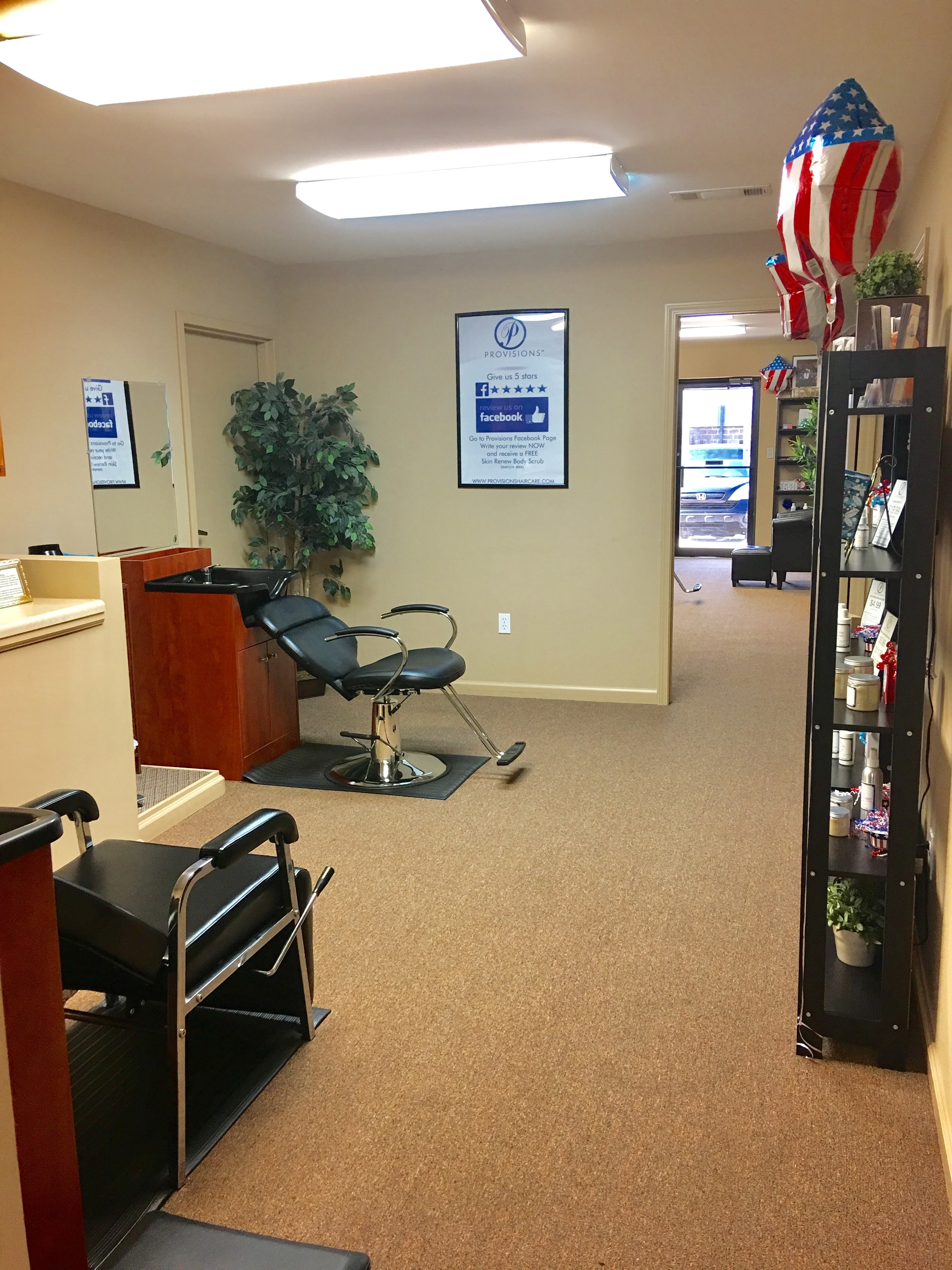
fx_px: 1063
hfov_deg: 48.2
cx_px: 476
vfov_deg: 61.7
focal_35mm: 29
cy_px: 635
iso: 50
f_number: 2.2
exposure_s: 1/15
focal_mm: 4.15
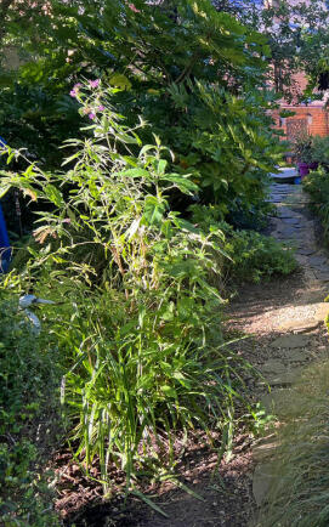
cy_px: 263
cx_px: 344
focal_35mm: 37
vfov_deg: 52.8
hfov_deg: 31.3
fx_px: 531
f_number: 1.5
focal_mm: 5.7
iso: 40
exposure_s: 1/196
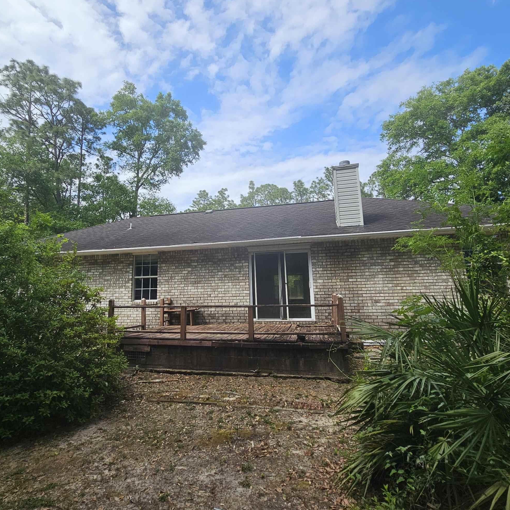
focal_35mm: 18
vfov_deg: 80.6
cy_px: 239
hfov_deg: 80.4
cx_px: 228
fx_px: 300
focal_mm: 2.2
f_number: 2.2
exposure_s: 1/1632
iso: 50
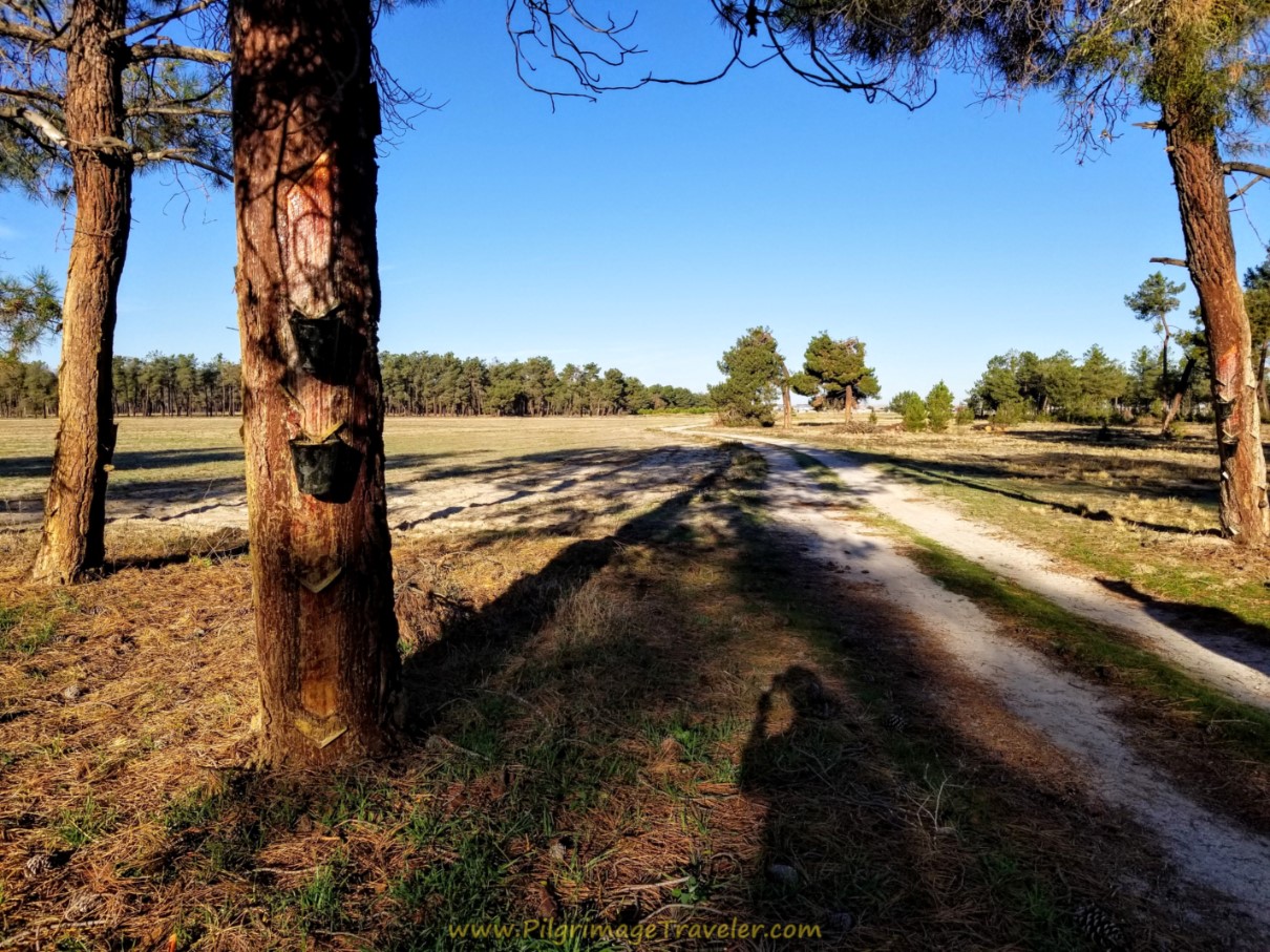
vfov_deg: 53.0
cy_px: 476
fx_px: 954
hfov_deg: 67.3
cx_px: 635
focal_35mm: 26
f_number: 1.7
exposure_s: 1/2360
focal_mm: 4.3
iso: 50
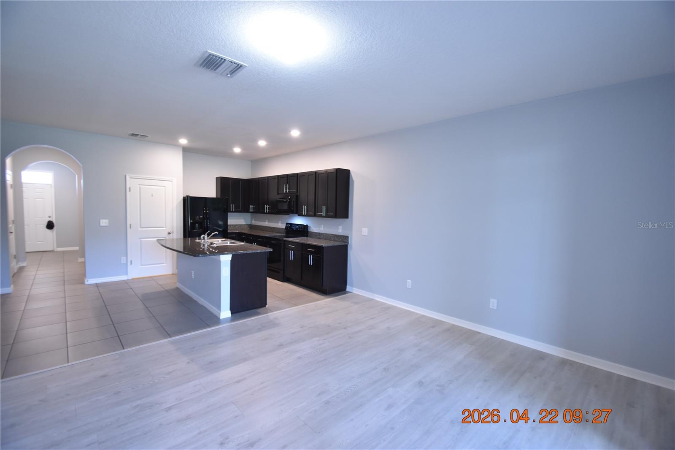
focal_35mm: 15
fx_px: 281
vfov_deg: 77.3
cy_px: 225
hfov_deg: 100.4
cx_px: 338
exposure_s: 1/30
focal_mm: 10
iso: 800
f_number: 3.5
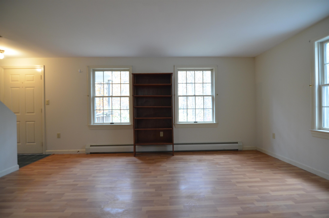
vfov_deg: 71.8
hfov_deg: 95.1
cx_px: 164
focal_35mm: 16
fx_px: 150
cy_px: 109
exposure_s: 1/50
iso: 800
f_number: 3.5
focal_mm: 11
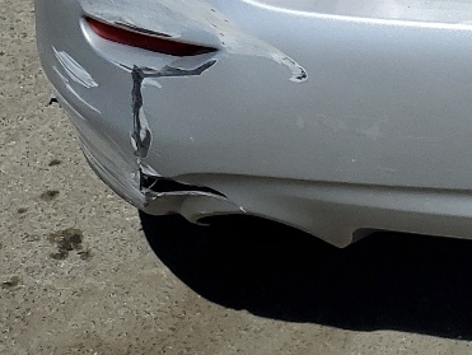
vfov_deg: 12.1
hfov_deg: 16.2
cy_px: -308
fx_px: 1529
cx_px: 687
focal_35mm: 112
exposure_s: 1/10000
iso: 50
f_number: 1.5
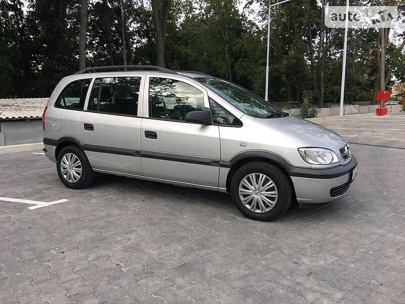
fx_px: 339
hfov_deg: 61.7
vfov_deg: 48.2
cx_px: 202
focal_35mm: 29
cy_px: 152
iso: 25
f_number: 2.2
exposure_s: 1/530
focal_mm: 4.2
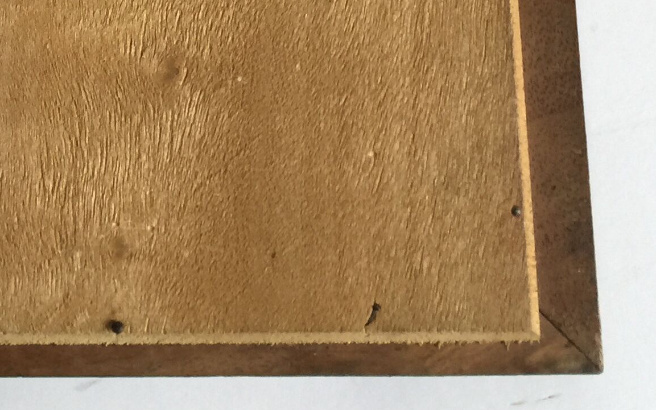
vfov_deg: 13.7
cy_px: -284
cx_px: 94
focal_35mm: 87
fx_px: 1556
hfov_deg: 23.3
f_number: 2.2
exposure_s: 1/33
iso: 32
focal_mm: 4.15
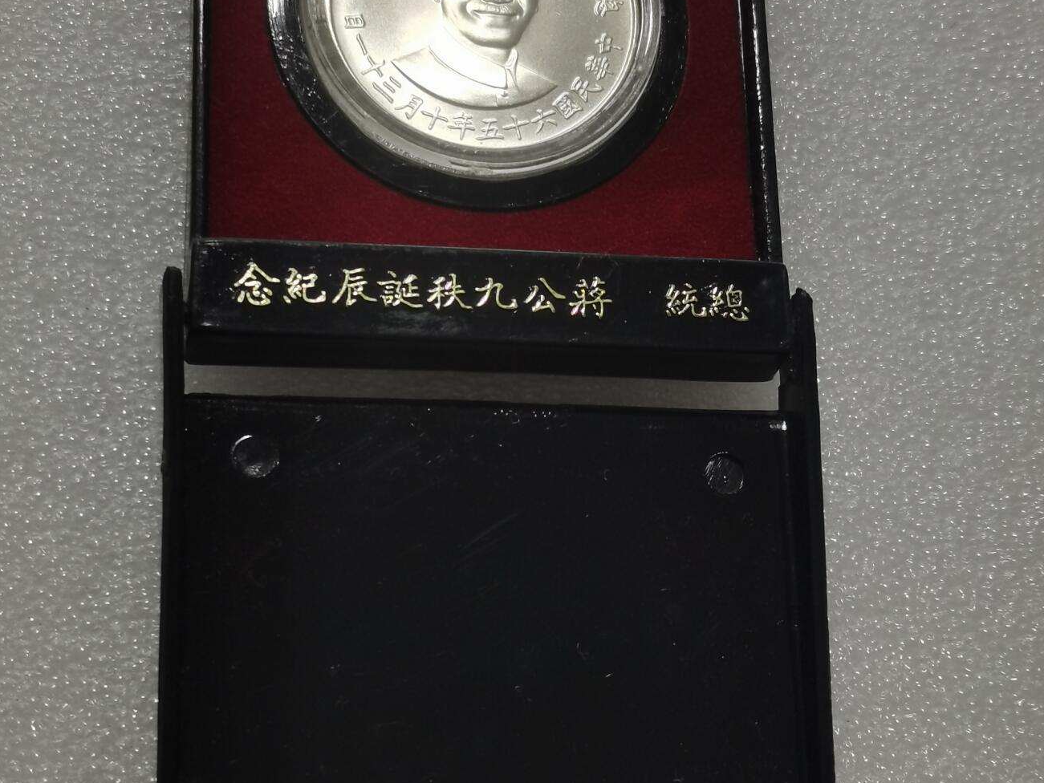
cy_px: 341
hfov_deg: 23.6
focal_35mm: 83
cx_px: 514
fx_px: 2503
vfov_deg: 17.8
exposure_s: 1/166
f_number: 1.8
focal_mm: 5.58
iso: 50
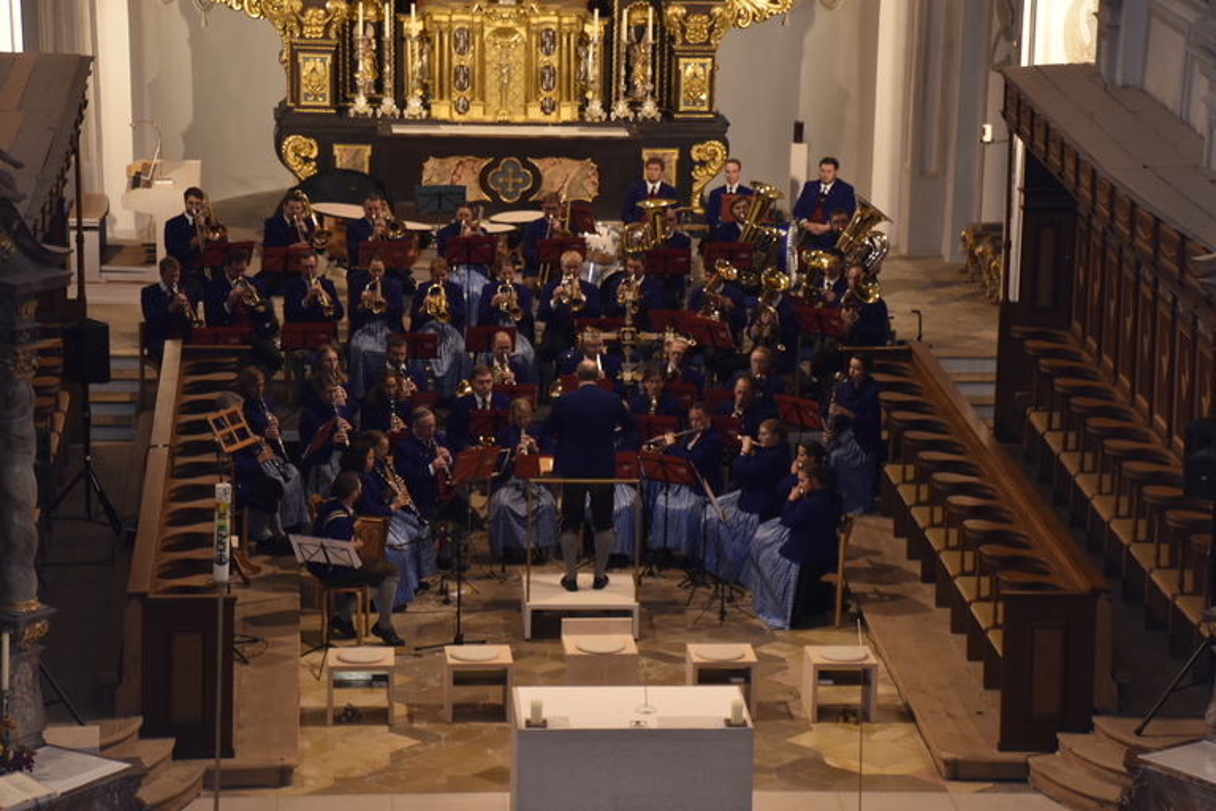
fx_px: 3952
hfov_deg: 17.5
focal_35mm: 117
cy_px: 406
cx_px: 608
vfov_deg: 11.7
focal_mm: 78
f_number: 5.3
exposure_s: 1/60
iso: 800
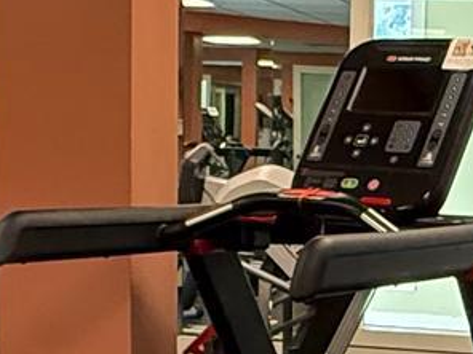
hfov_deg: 19.8
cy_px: 392
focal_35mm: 97
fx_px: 1325
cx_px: 446
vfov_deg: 14.9
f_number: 2.2
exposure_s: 1/120
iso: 500
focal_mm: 2.22
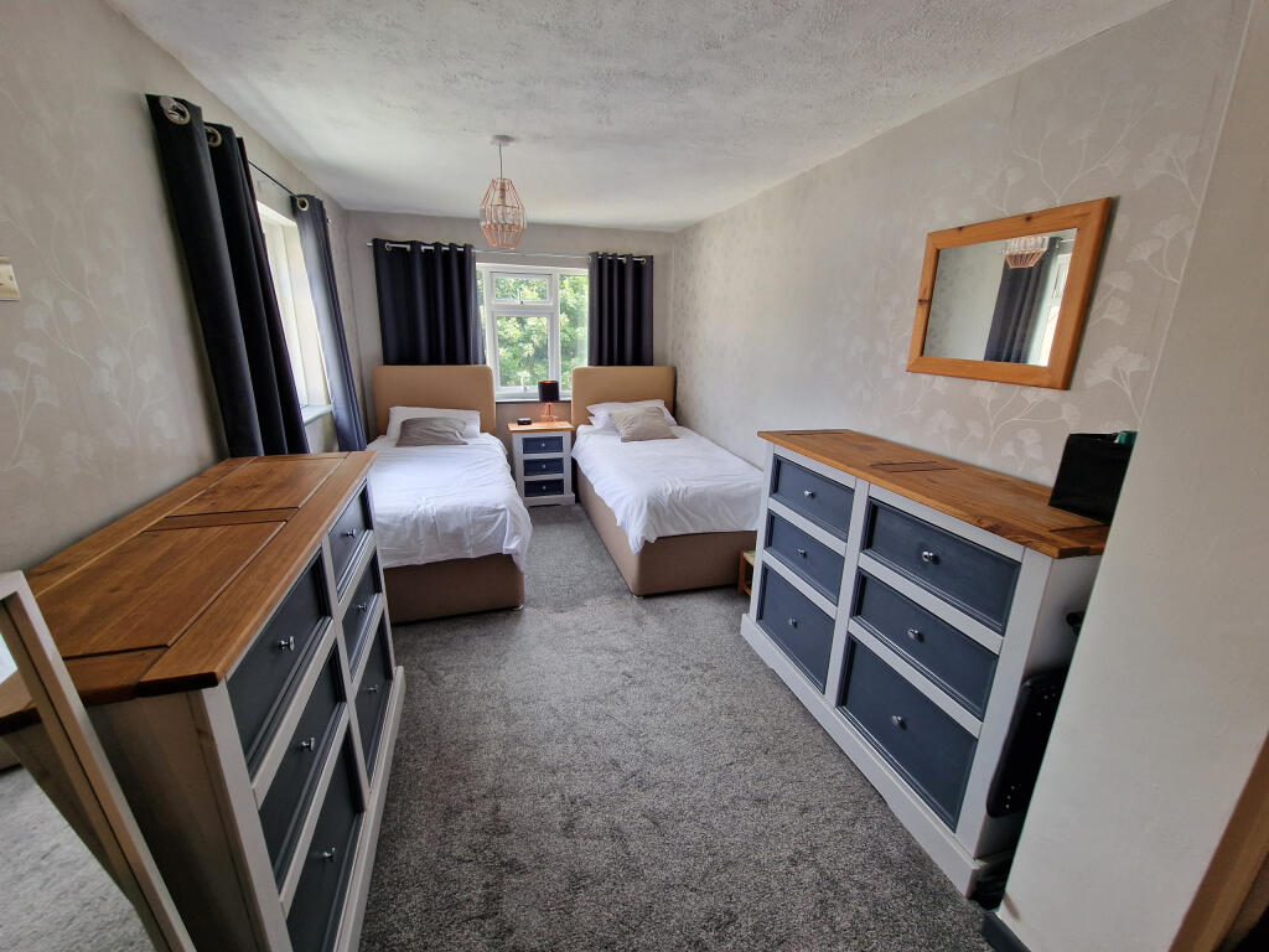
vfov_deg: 89.9
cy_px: 476
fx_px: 477
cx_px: 634
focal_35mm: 13
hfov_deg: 106.2
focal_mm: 2.2
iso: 64
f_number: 2.2
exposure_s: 1/50
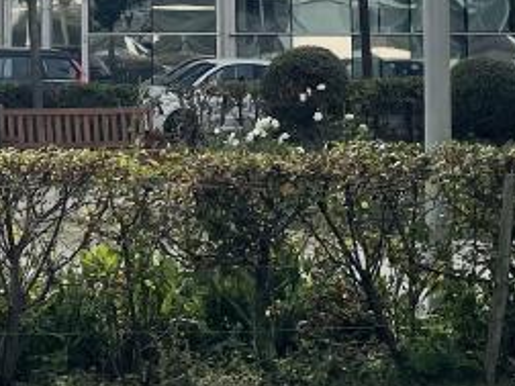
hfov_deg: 14.9
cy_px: -219
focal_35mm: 132
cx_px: 116
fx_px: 1964
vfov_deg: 10.8
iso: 32
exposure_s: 1/9804
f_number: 1.6
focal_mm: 4.2
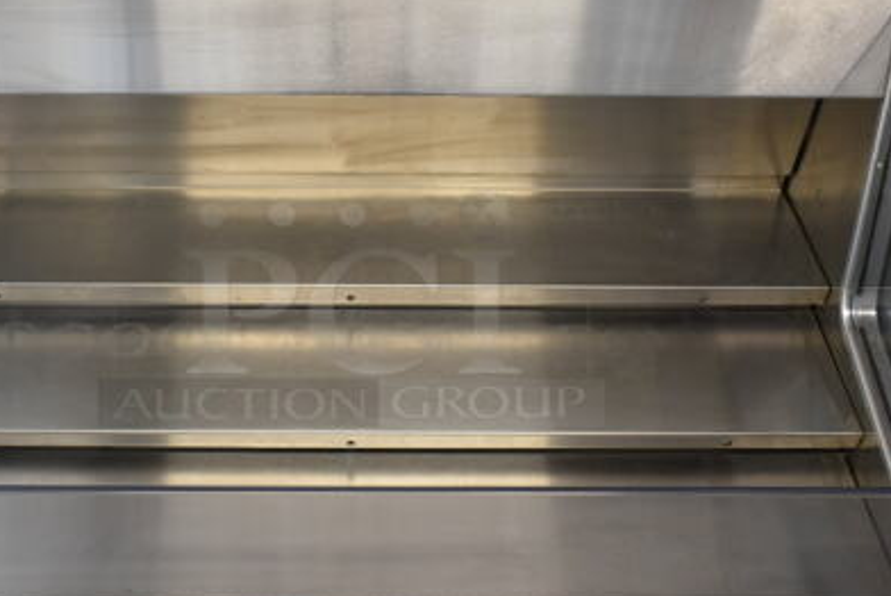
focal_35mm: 42
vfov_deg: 31.9
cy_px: 307
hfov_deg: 46.1
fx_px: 1040
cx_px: 352
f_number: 5.6
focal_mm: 18
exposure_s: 1/60
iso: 800
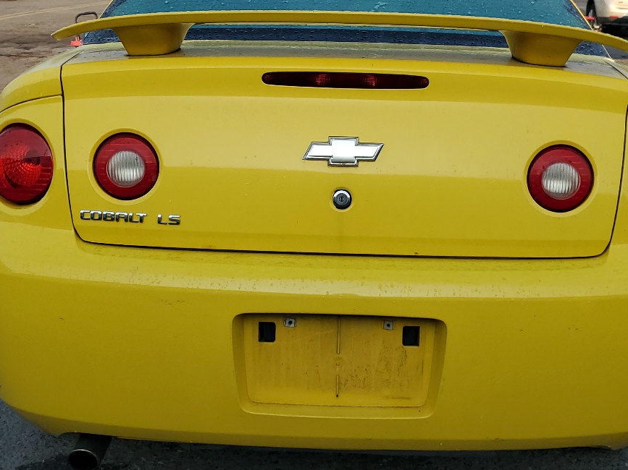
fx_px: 871
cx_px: 343
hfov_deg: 39.6
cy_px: 213
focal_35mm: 48
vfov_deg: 30.2
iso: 50
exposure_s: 1/1667
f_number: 1.5
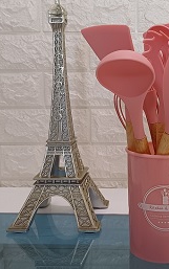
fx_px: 405
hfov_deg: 23.2
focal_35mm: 55
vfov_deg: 36.7
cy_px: 105
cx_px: 139
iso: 200
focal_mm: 4.65
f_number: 1.8
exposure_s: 1/50
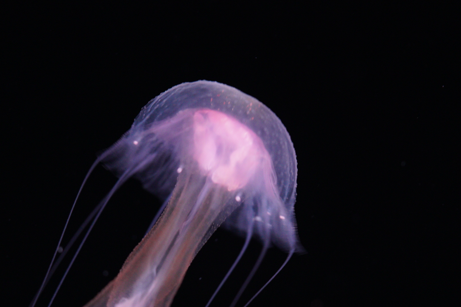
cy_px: 152
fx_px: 1741
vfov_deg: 10.1
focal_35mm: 136
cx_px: 230
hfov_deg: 15.1
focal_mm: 90
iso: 3200
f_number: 4
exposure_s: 1/60
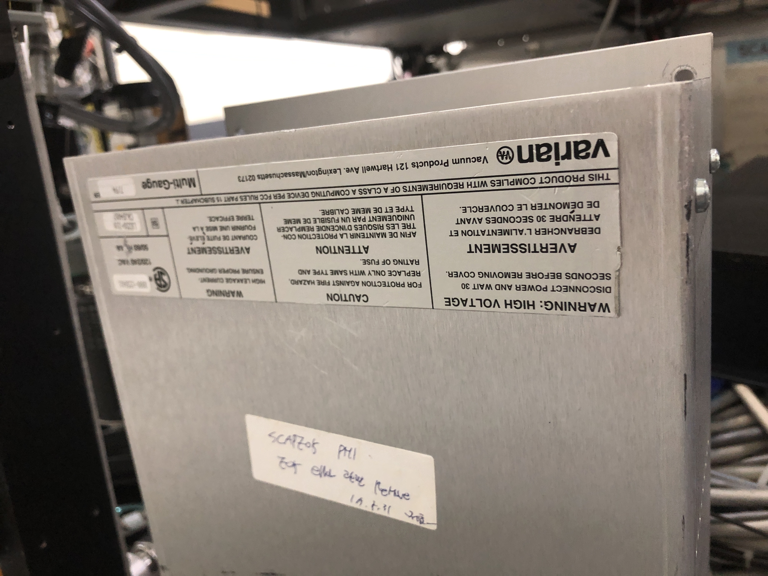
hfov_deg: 63.4
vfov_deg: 49.7
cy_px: 288
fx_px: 621
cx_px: 384
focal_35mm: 28
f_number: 1.8
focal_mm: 3.99
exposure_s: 1/15
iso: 64
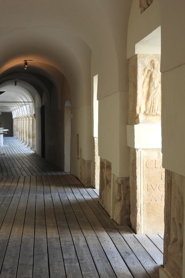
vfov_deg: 31.9
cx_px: 104
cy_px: 140
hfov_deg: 21.6
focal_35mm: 63
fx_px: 486
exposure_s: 1/50
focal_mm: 10.7
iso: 100
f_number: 3.5
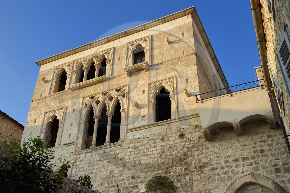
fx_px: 322
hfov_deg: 48.5
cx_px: 145
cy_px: 96
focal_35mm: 40
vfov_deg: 33.4
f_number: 8
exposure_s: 1/400
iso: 200
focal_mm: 40
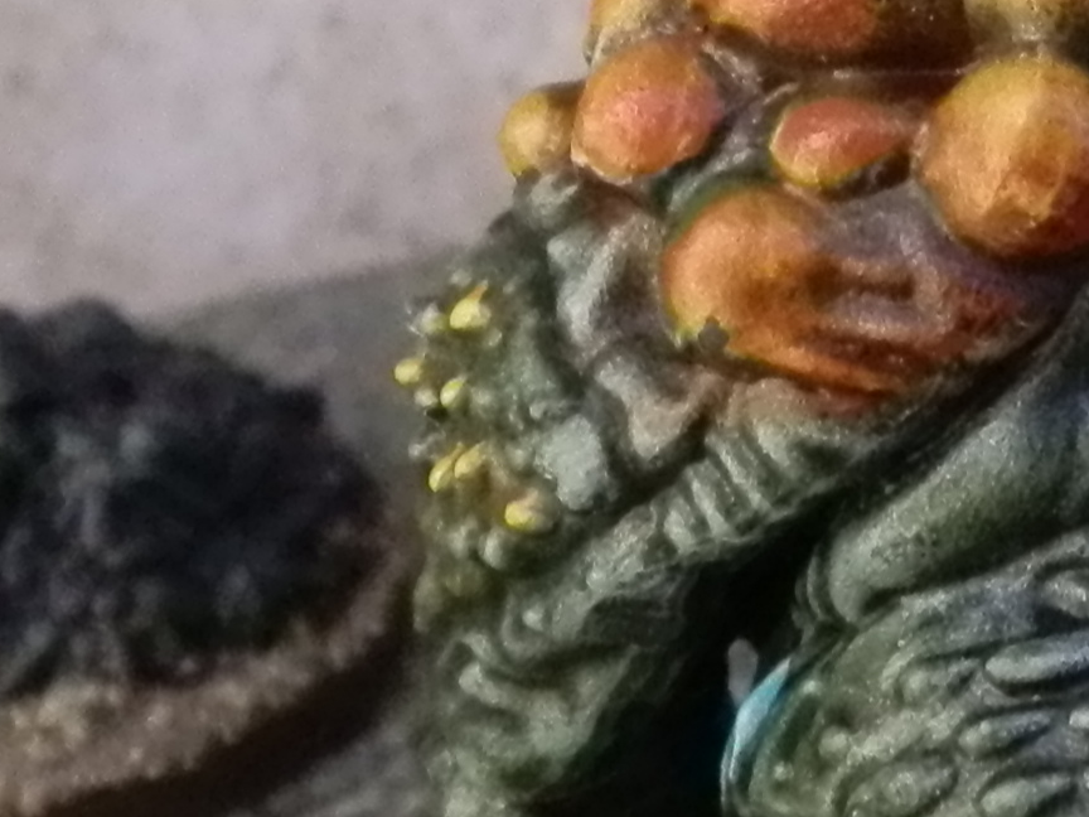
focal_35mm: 139
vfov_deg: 10.6
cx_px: 1262
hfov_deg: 13.8
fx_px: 4373
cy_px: 13
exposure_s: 1/125
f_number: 3.1
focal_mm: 5
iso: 400
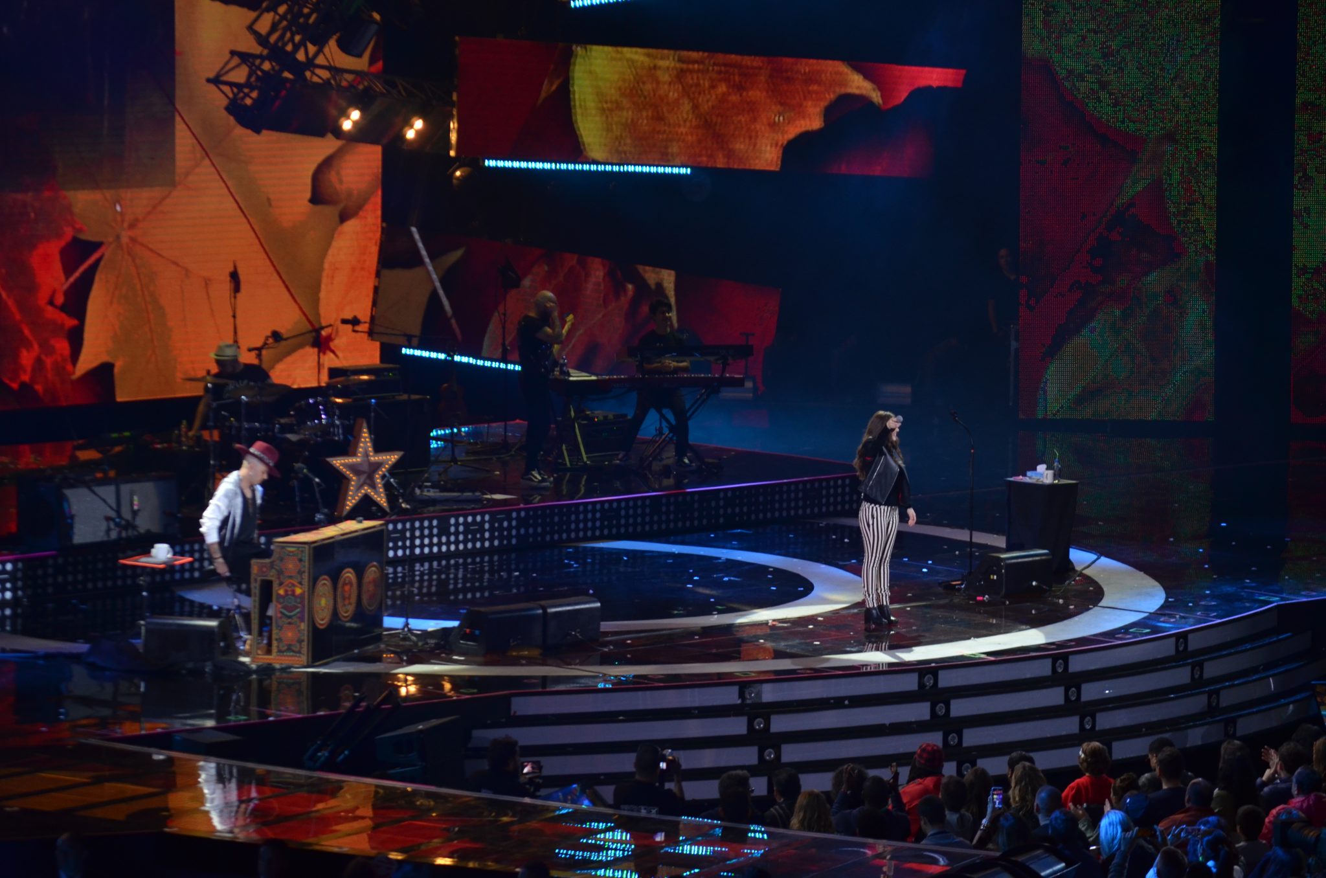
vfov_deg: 7.9
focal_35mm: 174
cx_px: 663
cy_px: 439
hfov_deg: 11.8
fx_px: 6395
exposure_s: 1/125
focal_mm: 116
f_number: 4.8
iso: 800
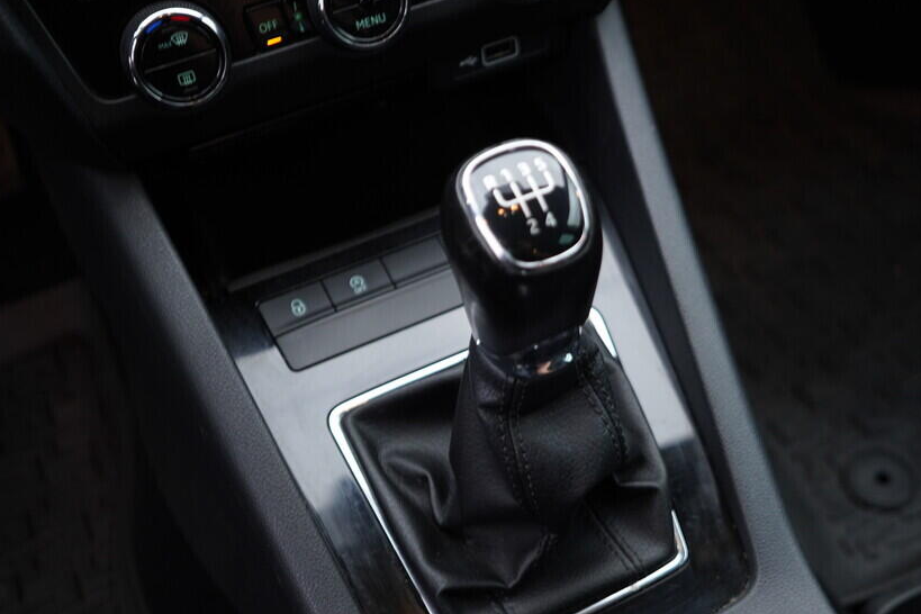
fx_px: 1151
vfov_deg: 29.8
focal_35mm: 45
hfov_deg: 43.5
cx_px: 531
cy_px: 360
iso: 200
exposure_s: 1/40
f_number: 2.8
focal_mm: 24
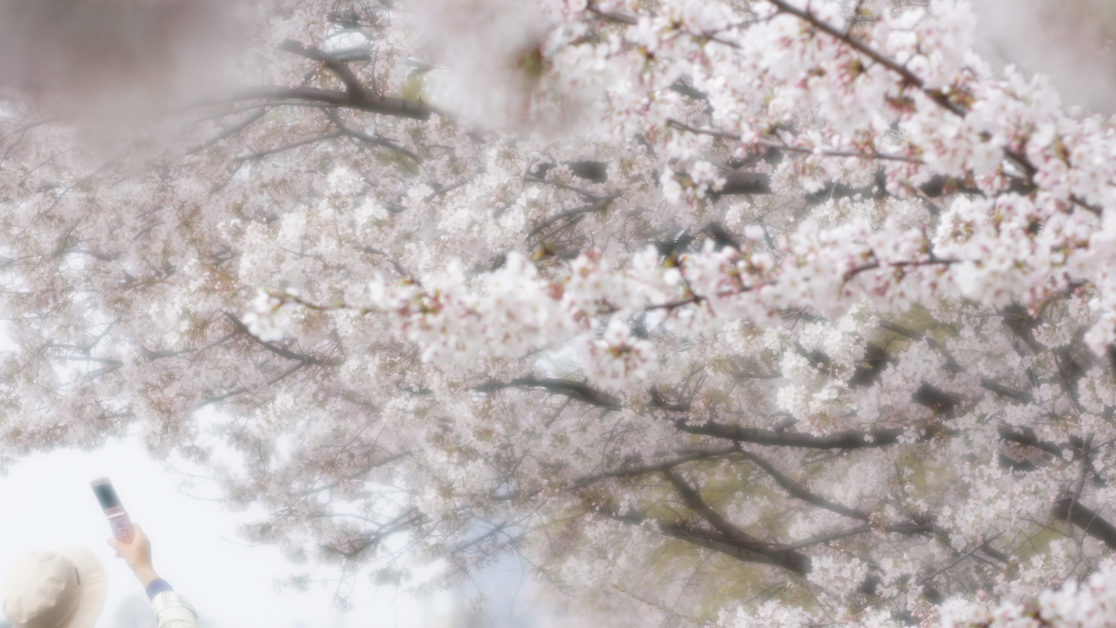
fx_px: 5297
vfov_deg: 6.8
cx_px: 615
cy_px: 341
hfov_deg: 12.0
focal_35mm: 179
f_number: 3.5
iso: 100
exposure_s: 1/640
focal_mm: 100
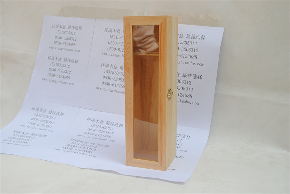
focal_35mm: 39
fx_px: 314
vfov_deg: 34.3
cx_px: 145
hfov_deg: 49.5
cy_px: 97
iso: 100
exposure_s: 1/125
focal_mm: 26
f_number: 5.6
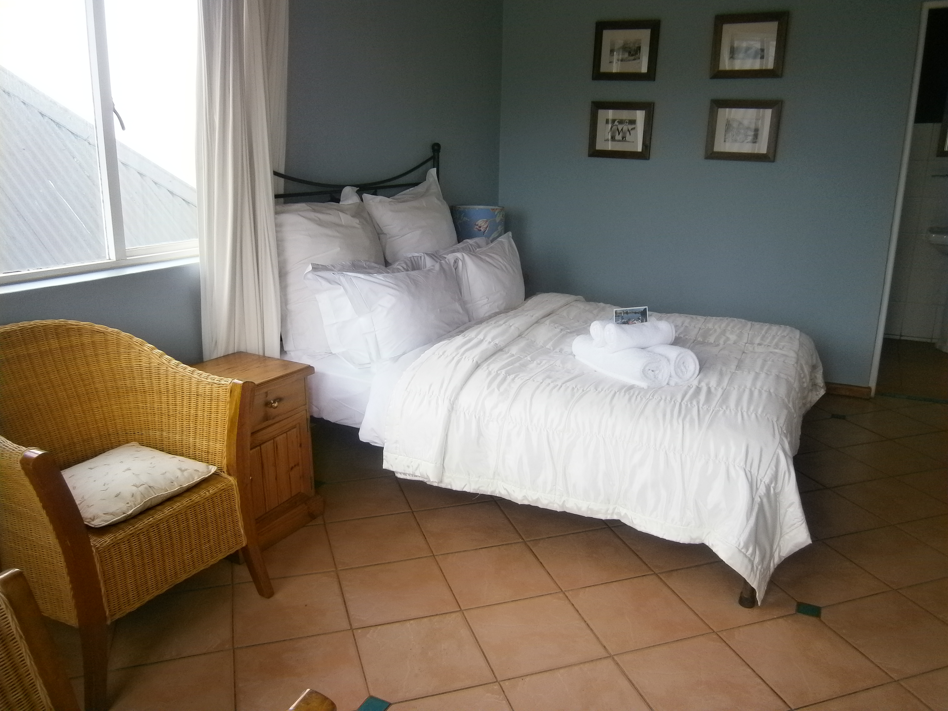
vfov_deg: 53.1
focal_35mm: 26
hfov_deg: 67.3
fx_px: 712
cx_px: 474
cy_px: 356
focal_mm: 4.7
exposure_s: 1/125
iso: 80
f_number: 2.8
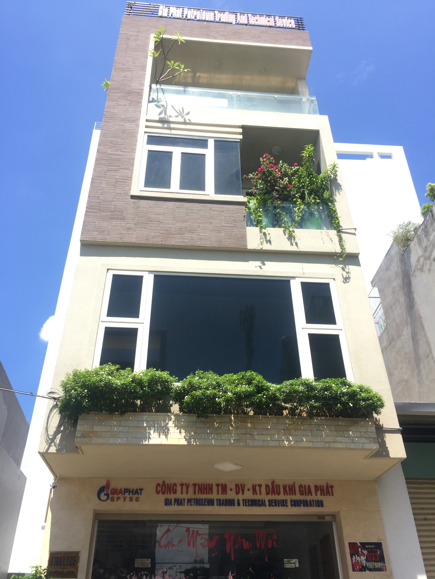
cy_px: 290
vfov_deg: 61.7
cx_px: 218
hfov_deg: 48.2
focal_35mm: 29
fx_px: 486
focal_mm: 4.15
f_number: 2.2
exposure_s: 1/760
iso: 32
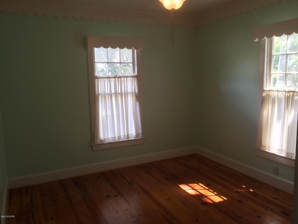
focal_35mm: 29
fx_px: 250
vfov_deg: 48.2
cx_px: 149
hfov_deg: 61.7
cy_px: 112
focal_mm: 4.15
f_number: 2.2
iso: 40
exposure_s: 1/30
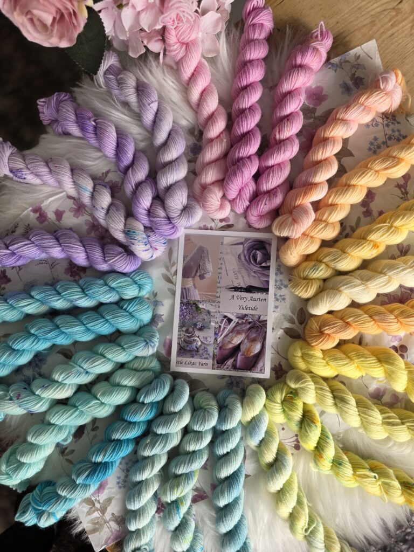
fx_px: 367
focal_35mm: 23
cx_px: 207
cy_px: 276
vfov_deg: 73.9
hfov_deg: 58.9
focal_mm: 6.3
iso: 100
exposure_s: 1/180
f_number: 1.7
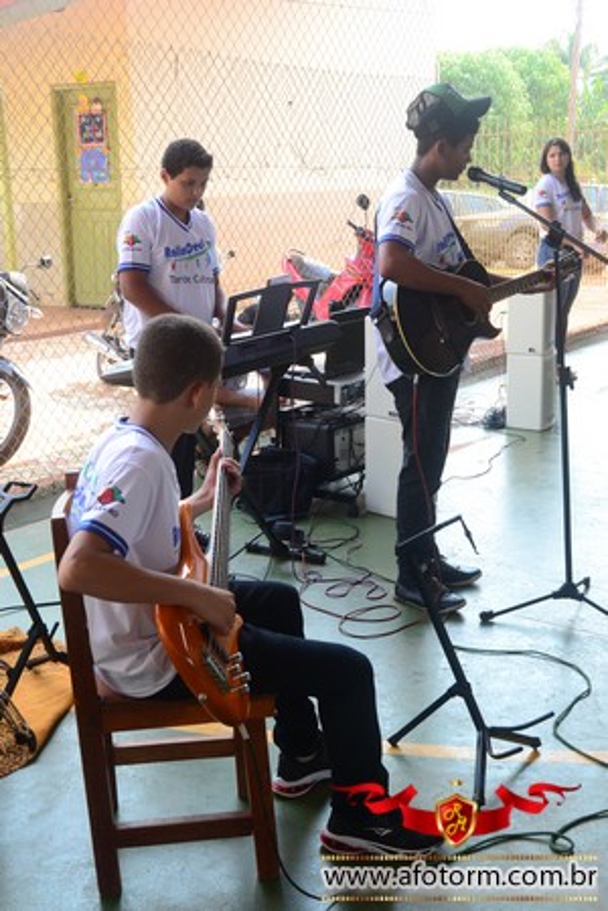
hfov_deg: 28.9
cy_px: 456
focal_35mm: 46
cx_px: 304
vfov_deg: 42.3
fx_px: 1178
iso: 400
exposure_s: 1/160
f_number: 8
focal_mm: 31
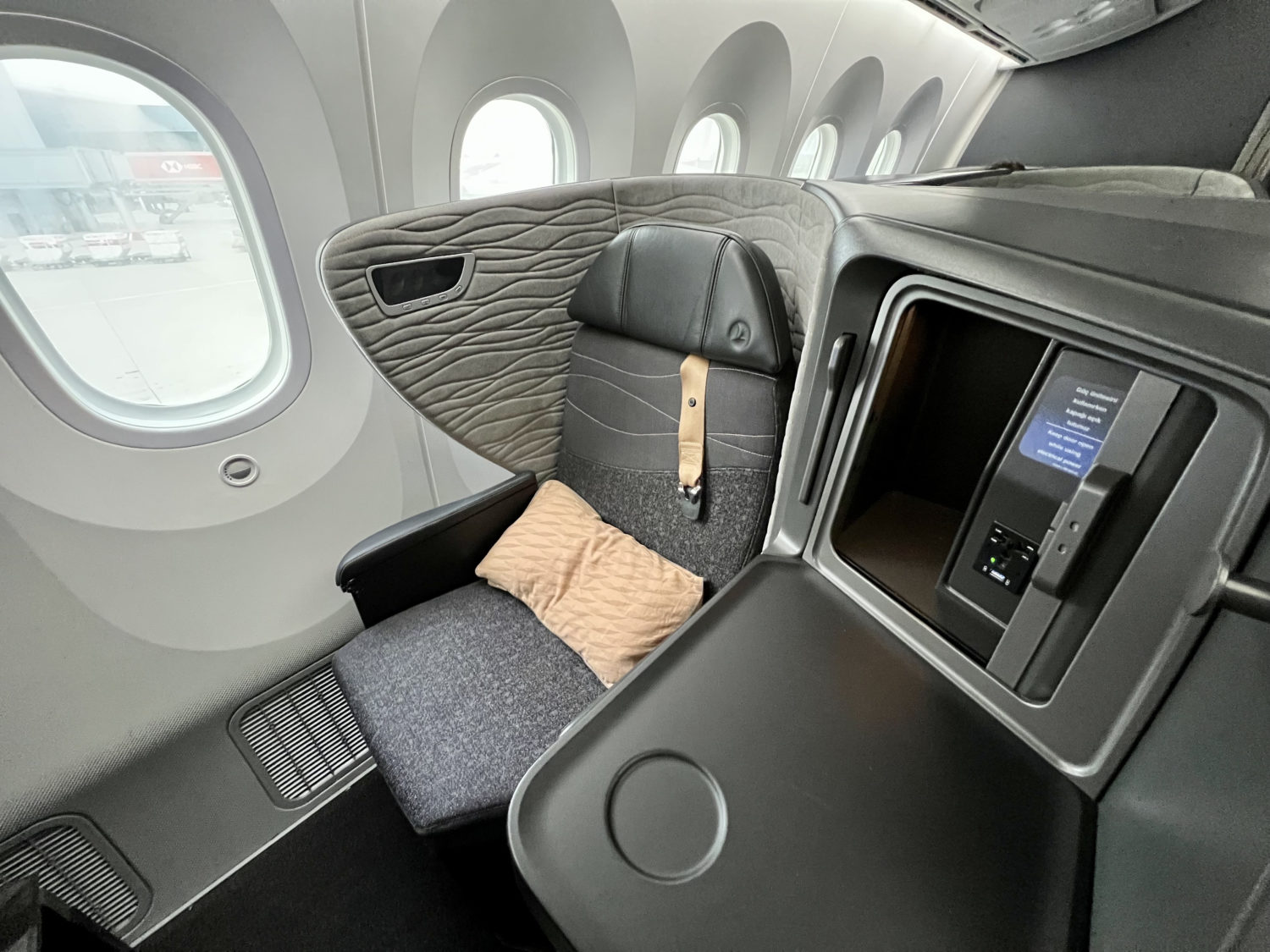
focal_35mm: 13
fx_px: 477
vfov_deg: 89.9
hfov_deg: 106.2
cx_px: 635
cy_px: 476
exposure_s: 1/48
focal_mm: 1.57
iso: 1000
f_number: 1.8
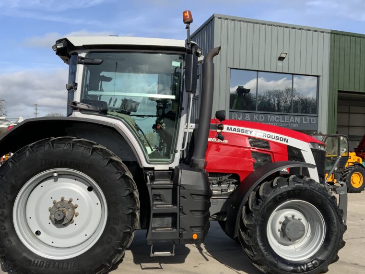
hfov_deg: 47.8
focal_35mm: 39
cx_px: 198
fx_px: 411
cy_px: 139
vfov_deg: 36.8
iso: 16
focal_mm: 3
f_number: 1.8
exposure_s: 1/1984
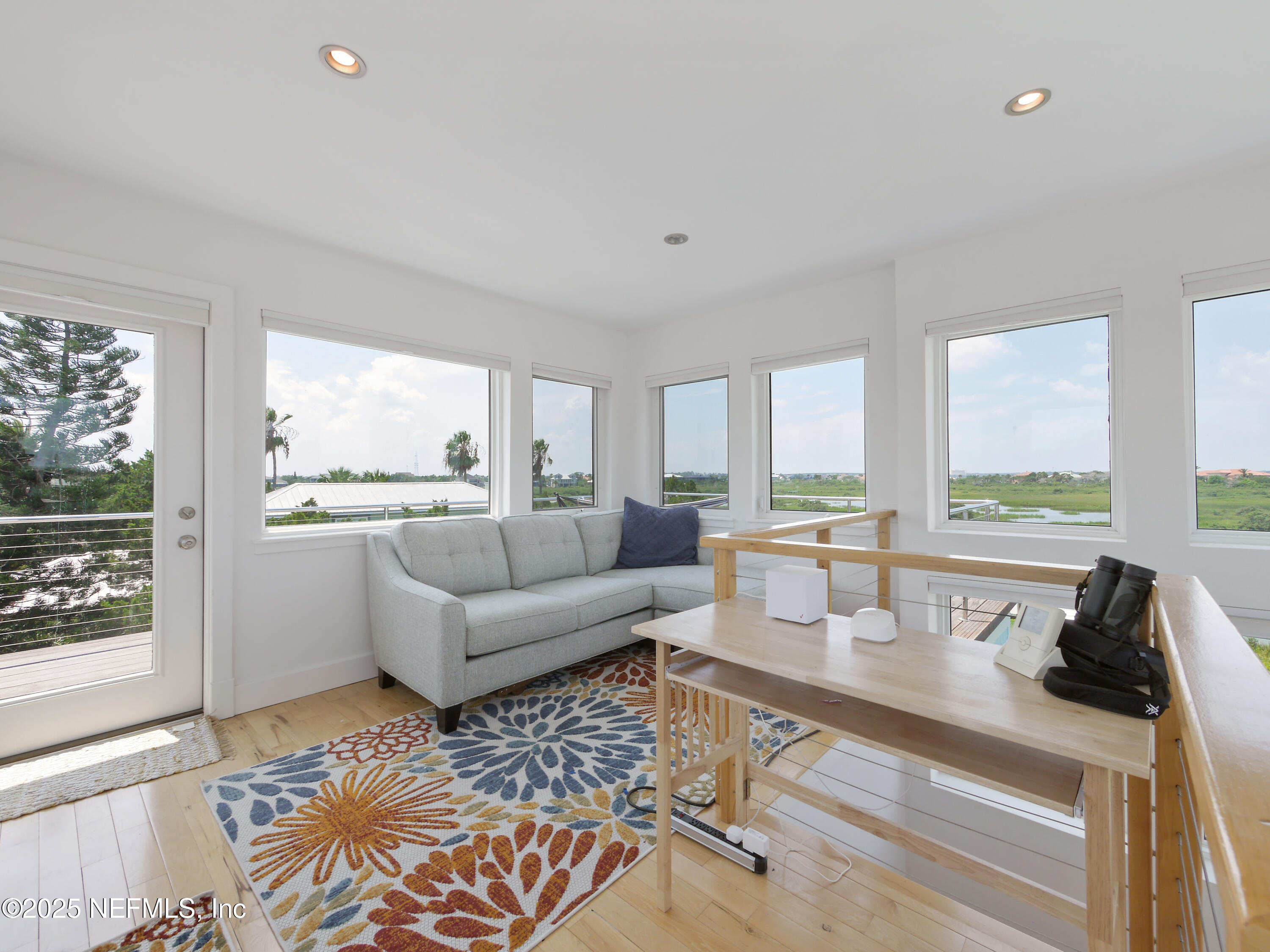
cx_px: 635
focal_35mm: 14
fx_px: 514
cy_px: 476
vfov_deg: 85.7
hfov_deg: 102.1
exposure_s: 1/200
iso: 400
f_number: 8
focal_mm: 7
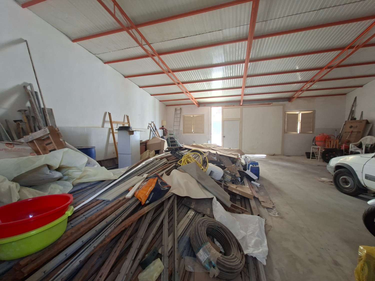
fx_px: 141
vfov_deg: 89.9
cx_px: 188
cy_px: 140
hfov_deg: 106.2
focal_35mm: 13
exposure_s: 1/50
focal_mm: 1.74
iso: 200
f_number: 2.2
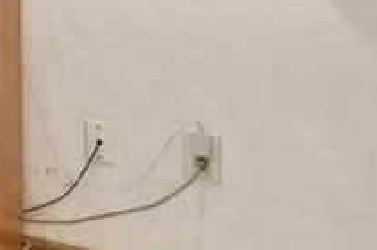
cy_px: -187
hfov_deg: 13.0
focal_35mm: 106
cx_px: -597
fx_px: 1108
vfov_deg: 11.9
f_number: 8
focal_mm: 14
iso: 400
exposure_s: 1/13
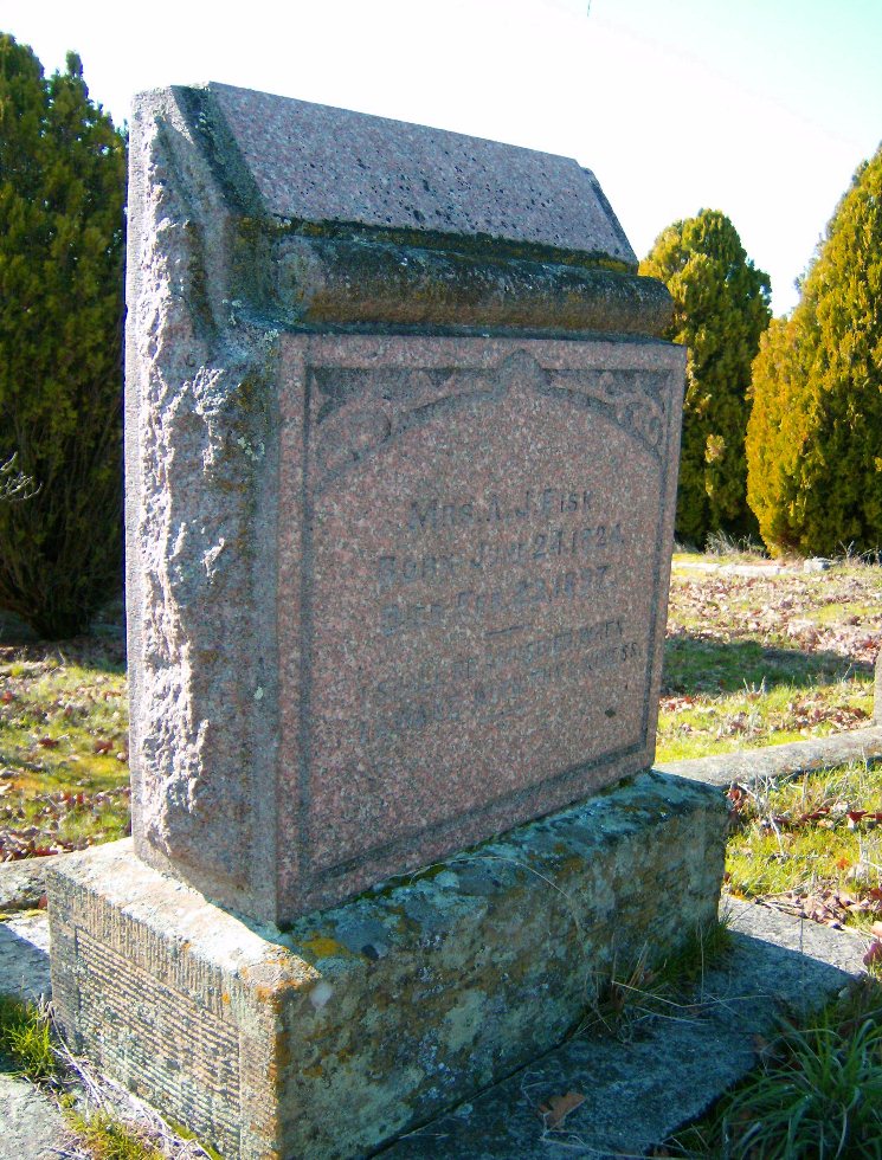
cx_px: 441
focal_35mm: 36
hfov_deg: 40.0
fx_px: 1213
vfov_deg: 51.1
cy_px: 580
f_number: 2.8
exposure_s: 1/425
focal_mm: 6
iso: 100
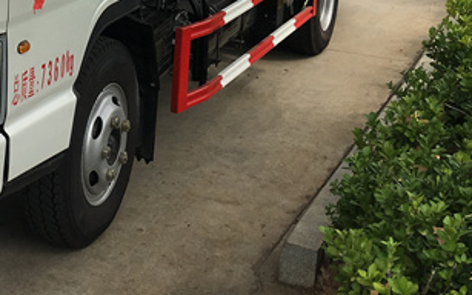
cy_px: -91
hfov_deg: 24.2
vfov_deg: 15.5
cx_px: -38
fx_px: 1029
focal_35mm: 80
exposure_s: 1/1148
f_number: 2.2
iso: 25
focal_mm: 4.15
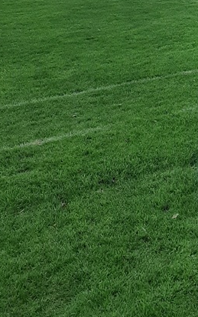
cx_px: 255
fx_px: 579
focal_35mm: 67
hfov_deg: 18.2
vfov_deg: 29.3
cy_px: 29
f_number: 1.7
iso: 40
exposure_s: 1/1499
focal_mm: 3.93
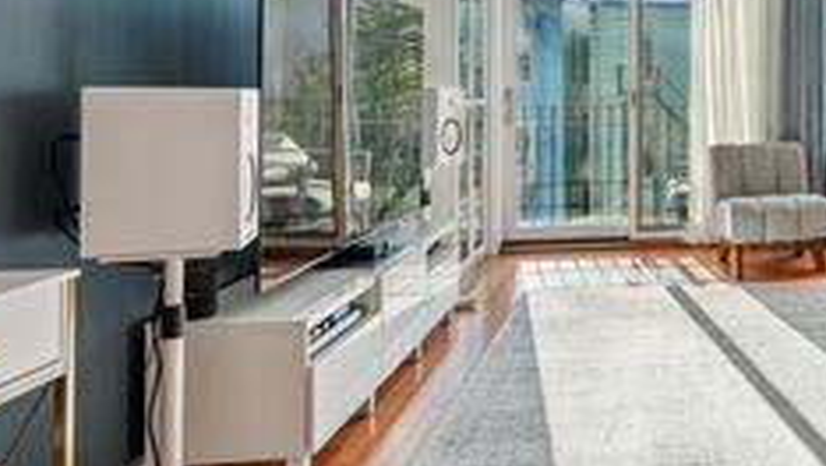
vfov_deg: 30.6
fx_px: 833
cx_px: 833
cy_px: 108
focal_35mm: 38
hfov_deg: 44.5
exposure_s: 1/160
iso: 400
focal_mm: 17
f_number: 8
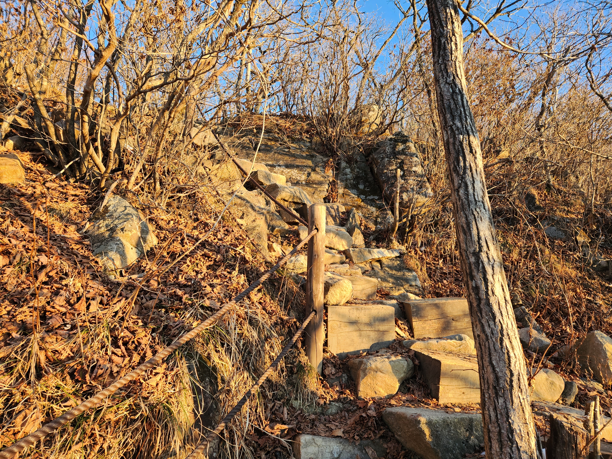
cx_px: 306
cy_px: 230
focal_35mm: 23
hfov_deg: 73.9
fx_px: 407
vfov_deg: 58.9
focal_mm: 5.4
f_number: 1.8
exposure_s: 1/180
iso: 32
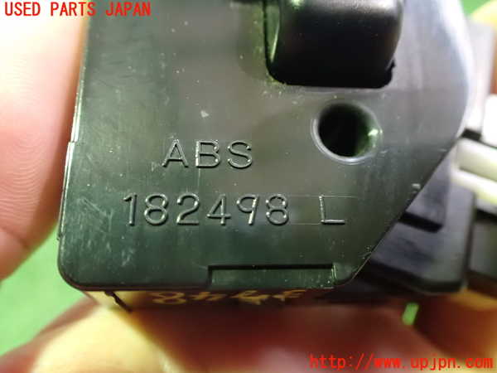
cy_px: 186
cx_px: 248
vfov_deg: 46.8
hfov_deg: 60.0
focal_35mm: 30
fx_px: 431
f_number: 2.3
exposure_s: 1/20
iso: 1600
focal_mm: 5.4
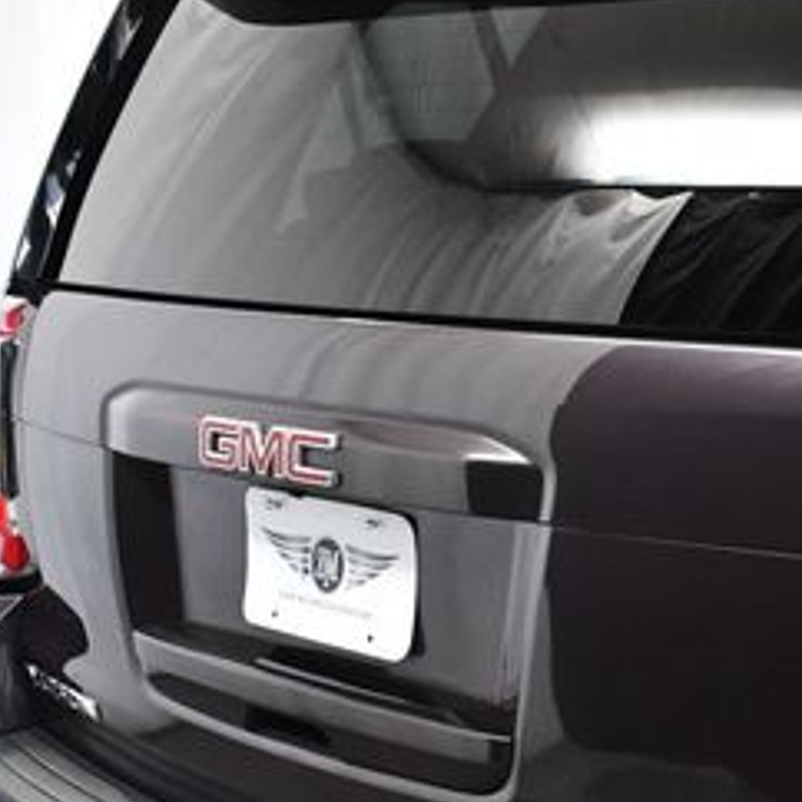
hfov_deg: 20.9
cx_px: 749
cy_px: 583
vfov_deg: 21.2
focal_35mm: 81
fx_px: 2123
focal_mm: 18
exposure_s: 1/125
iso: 1600
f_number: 3.5
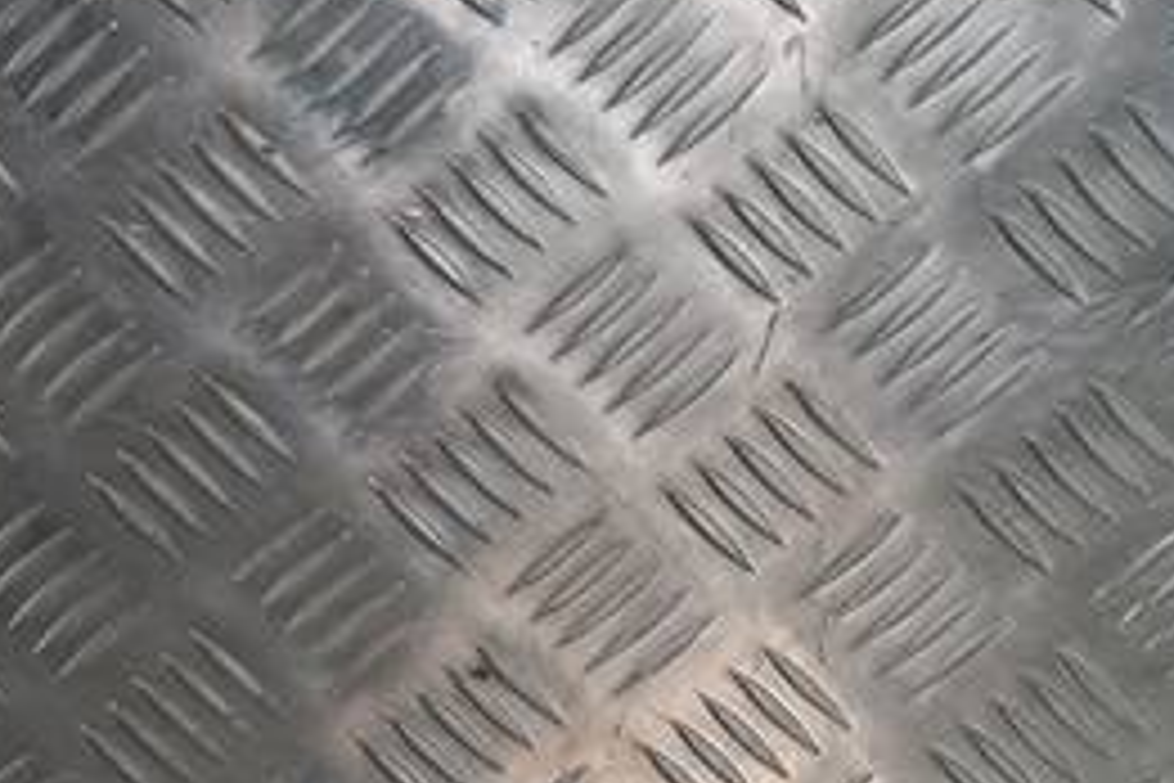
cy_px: 652
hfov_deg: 18.0
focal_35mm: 102
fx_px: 3326
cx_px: -567
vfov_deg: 13.3
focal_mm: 4.6
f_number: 1.8
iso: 25
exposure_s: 1/107
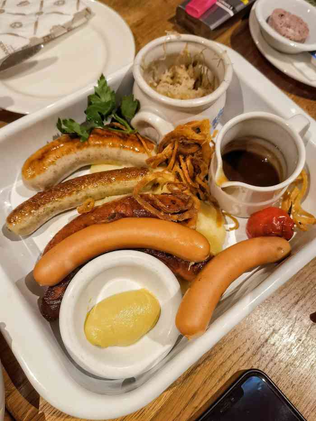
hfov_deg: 51.4
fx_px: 329
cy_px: 210
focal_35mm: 27
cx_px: 158
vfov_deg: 65.3
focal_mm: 6.67
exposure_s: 1/33.3
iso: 500
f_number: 1.9
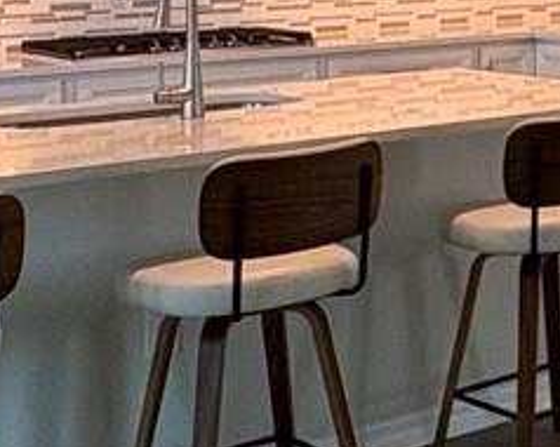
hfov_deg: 17.5
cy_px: -85
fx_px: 1524
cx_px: 955
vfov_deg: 16.1
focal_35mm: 92
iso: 200
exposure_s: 1/120
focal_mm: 2.22
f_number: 2.2
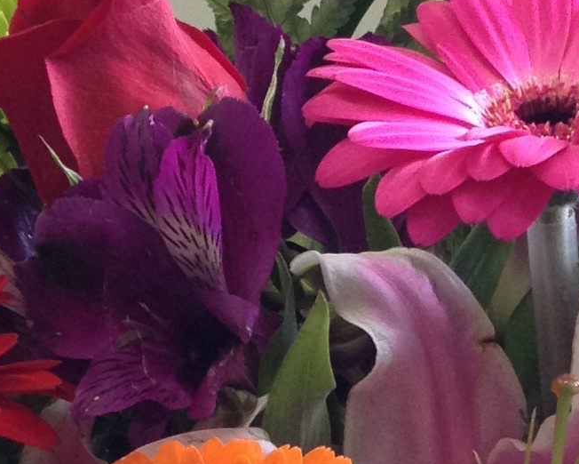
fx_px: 2931
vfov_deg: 8.8
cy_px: 687
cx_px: 493
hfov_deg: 11.2
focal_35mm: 171
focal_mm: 4.28
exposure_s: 1/20
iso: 100
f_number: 2.4
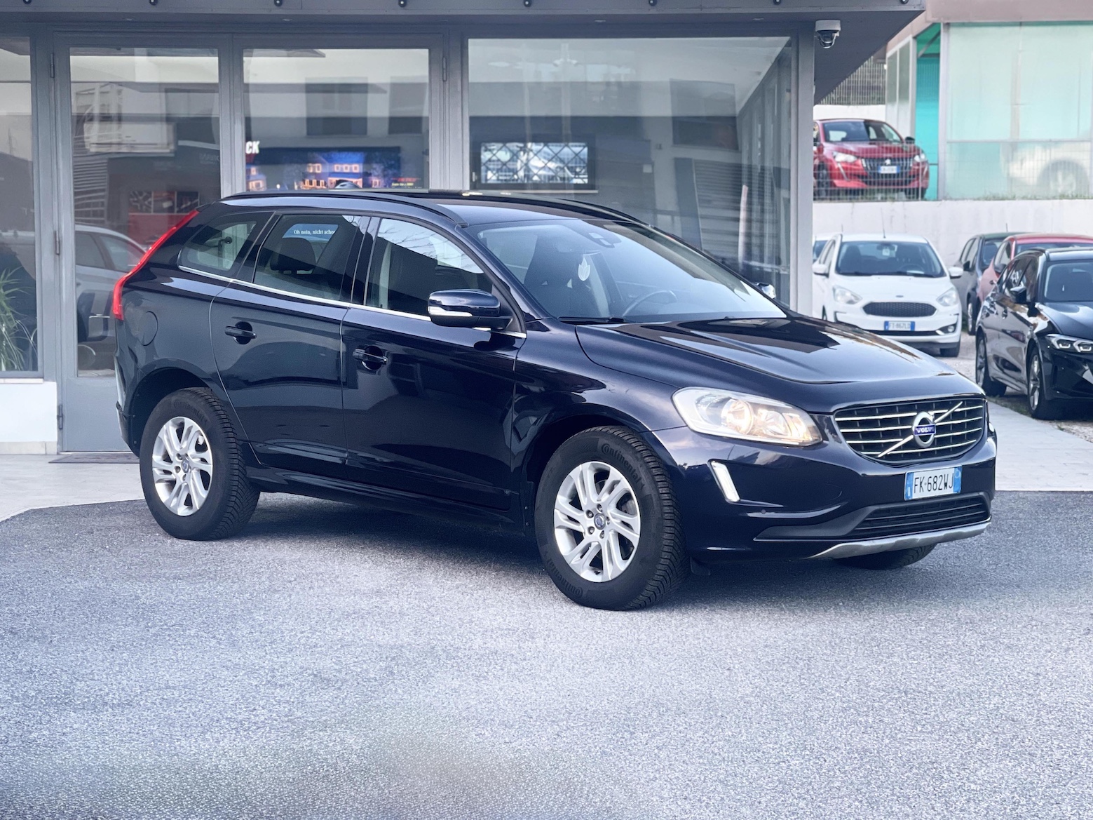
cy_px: 410
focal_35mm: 64
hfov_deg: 30.3
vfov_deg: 22.9
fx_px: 2021
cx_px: 546
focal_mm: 7.5
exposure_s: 1/121
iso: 100
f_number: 2.2
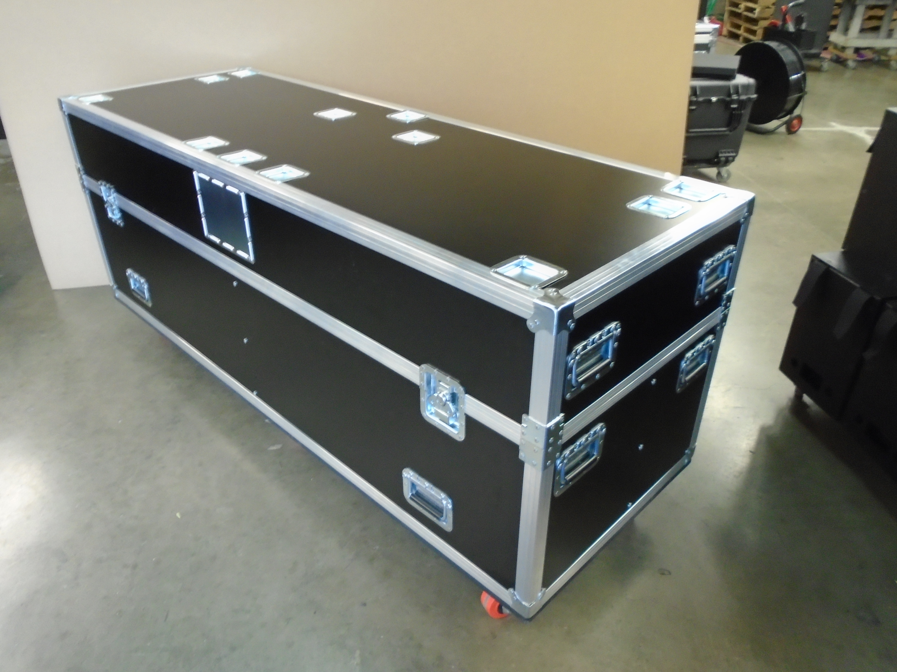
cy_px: 336
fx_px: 674
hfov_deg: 67.3
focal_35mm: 26
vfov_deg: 53.1
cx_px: 448
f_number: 3.2
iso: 400
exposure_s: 1/10
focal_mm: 4.6
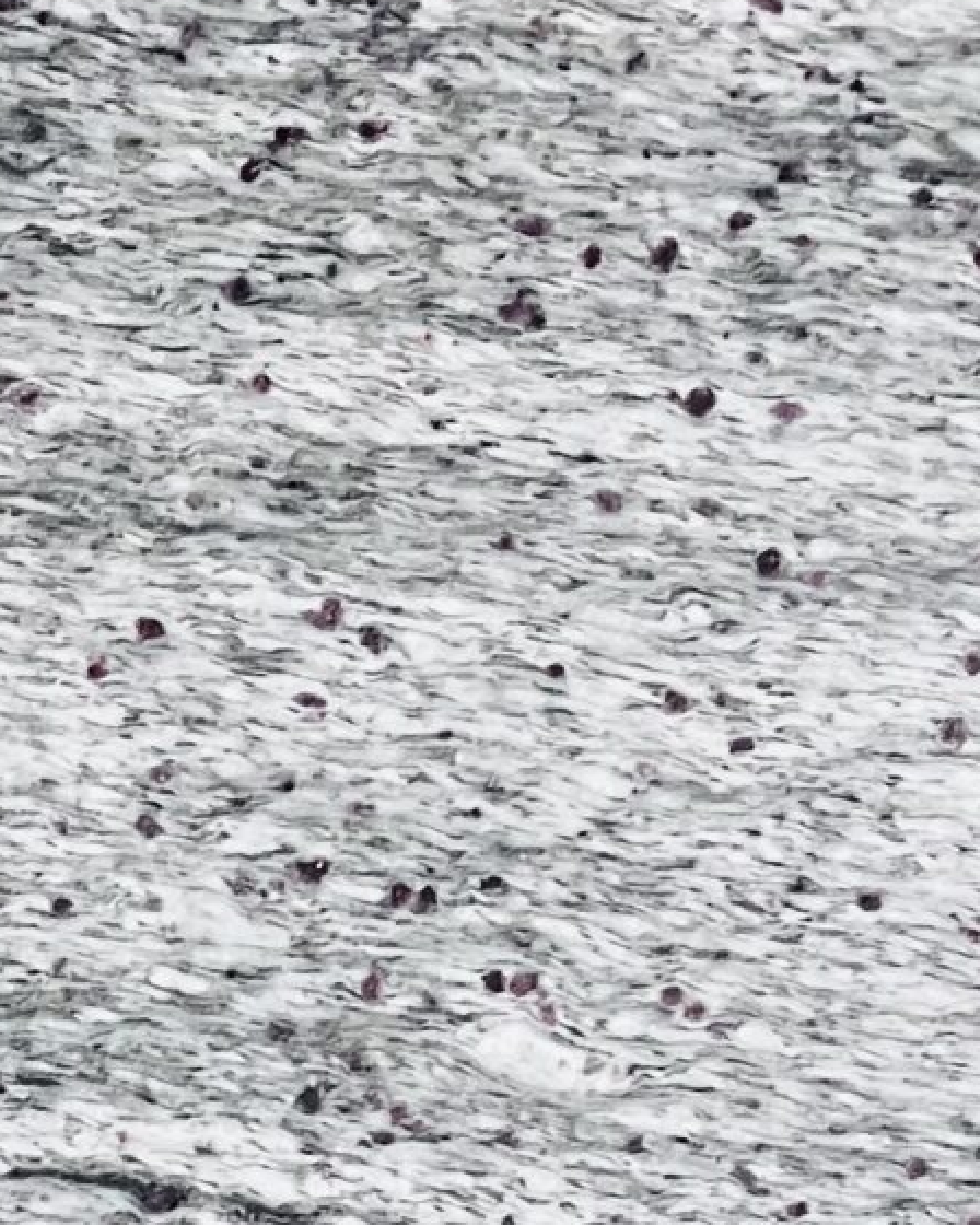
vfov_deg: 14.5
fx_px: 4206
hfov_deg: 12.2
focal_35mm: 116
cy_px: 2207
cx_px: -794
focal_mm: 5.7
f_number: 1.5
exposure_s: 1/62
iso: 125
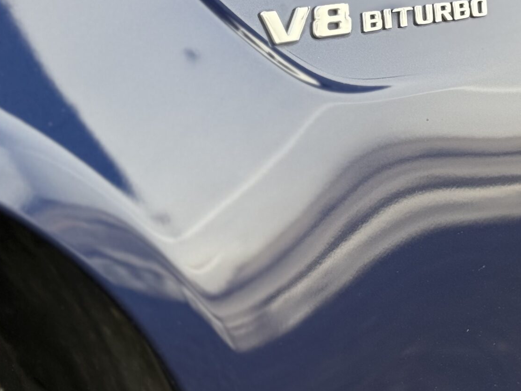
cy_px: 34
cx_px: 486
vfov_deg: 13.3
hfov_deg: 17.6
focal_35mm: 110
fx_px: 1656
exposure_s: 1/444
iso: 80
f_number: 1.78
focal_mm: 6.76
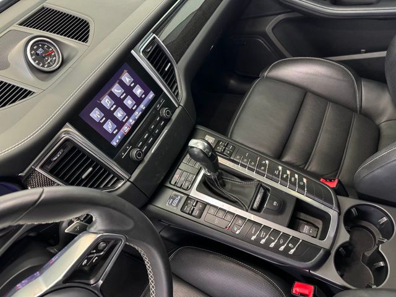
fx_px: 275
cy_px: 148
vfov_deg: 56.8
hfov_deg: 71.6
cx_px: 198
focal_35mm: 24
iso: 1000
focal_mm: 6.86
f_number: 1.78
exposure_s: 1/40
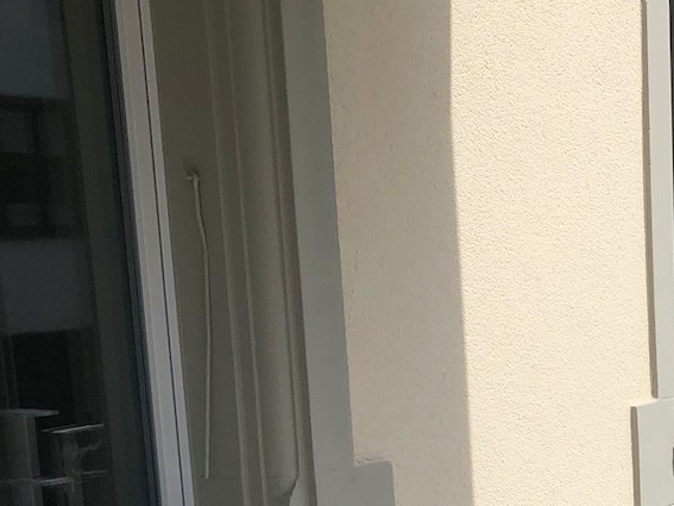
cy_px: 570
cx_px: 748
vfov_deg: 17.1
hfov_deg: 22.2
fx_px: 1616
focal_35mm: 83
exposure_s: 1/2525
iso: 20
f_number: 1.8
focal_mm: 4
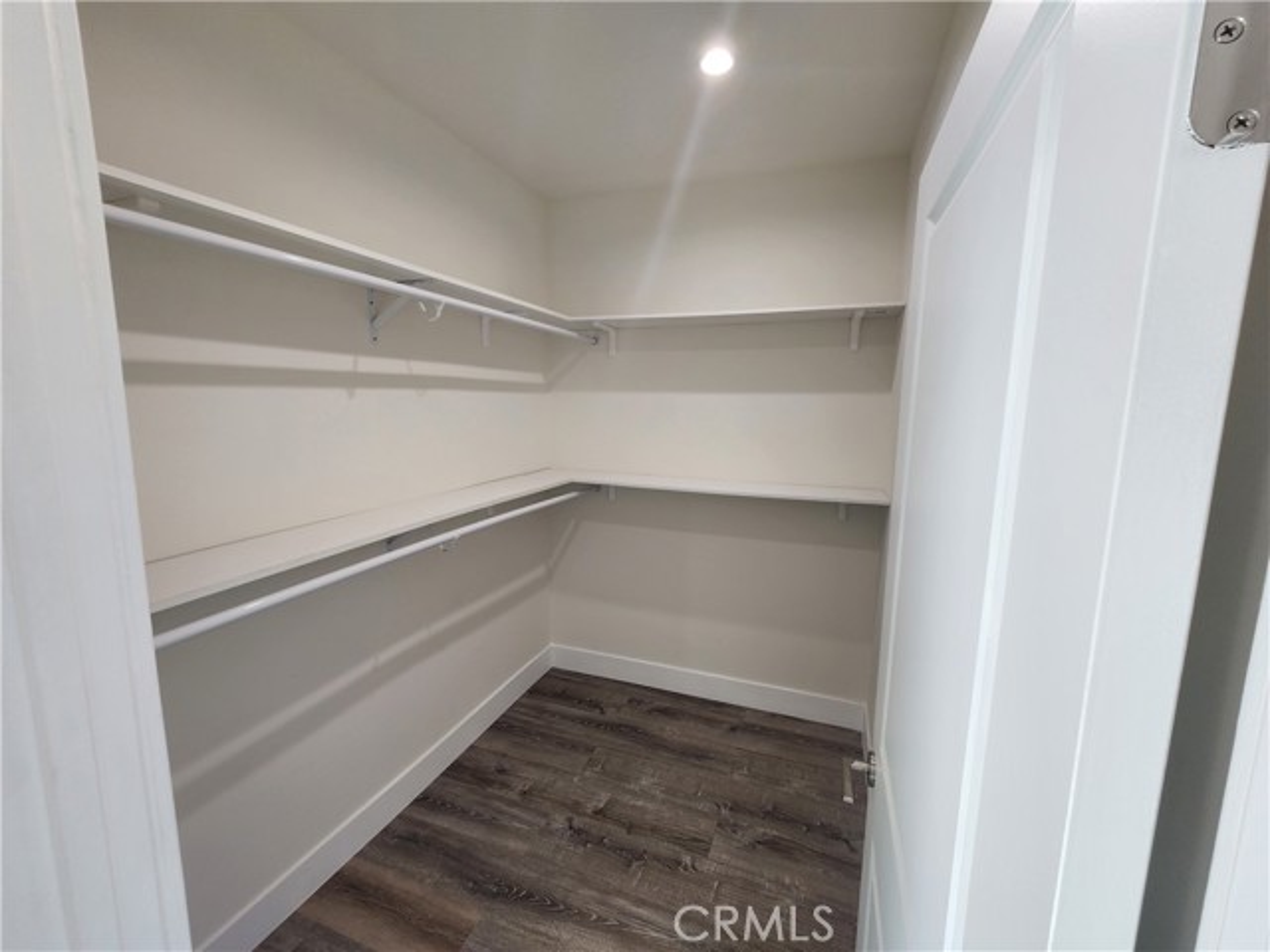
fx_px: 477
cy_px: 476
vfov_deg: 89.9
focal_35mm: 13
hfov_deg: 106.2
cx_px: 635
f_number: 2.2
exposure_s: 1/60
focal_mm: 2.2
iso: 80
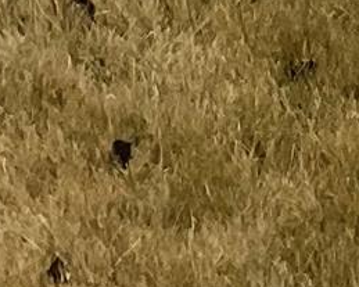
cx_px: 981
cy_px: -1048
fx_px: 2676
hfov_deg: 7.0
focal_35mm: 252
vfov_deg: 5.1
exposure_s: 1/1121
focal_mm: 3
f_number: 1.8
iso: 16
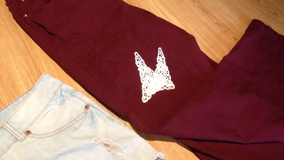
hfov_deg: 55.3
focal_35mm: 36
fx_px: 271
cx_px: 142
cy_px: 78
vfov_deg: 32.8
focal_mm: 4.13
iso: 125
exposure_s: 1/20
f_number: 2.4
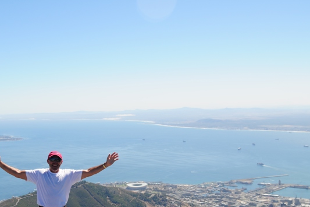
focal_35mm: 55
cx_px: 102
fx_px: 473
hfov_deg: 35.9
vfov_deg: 24.5
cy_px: 141
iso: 200
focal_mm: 26
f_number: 4.5
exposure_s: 1/1600
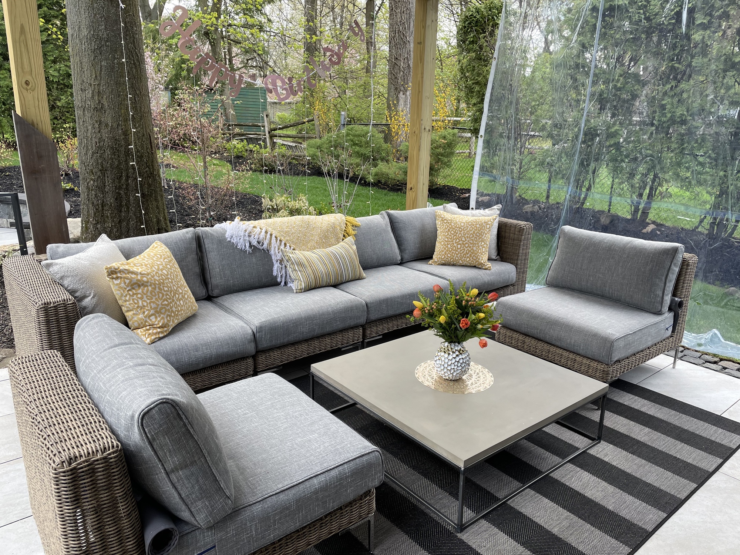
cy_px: 278
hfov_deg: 67.3
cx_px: 370
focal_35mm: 26
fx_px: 556
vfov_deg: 53.1
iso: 32
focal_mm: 4.2
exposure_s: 1/171
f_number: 1.6
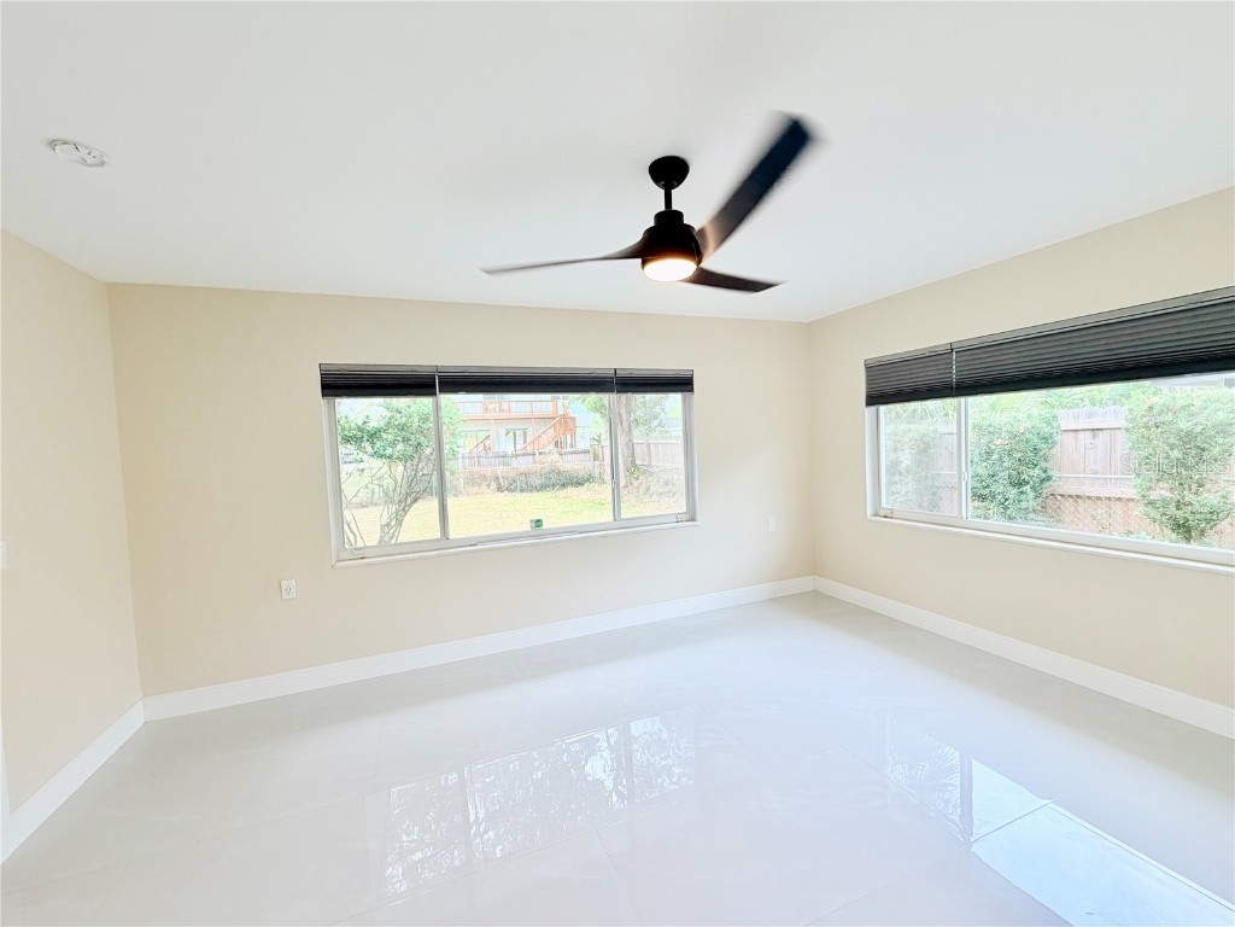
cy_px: 464
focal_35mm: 14
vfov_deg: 85.7
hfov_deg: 102.1
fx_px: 499
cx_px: 618
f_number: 2.2
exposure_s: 1/120
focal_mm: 2.22
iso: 80
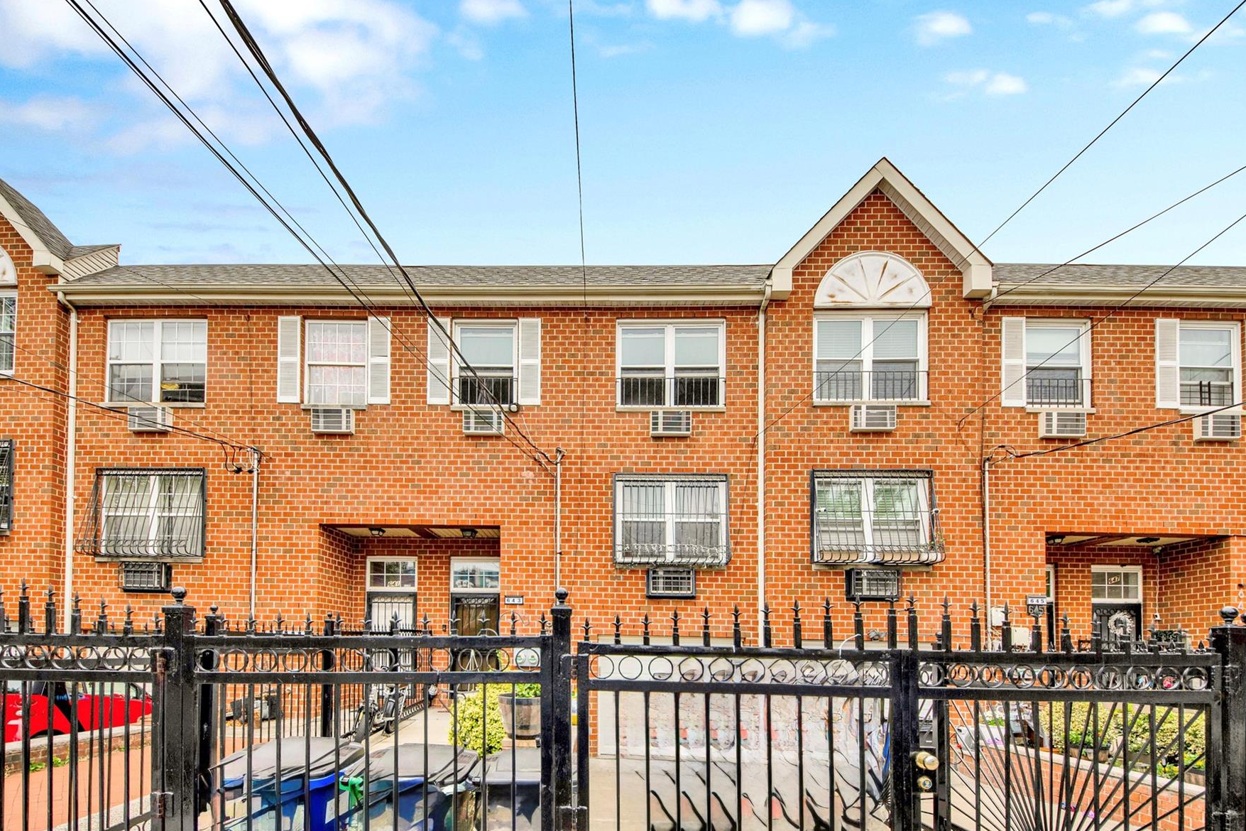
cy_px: 478
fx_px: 485
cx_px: 578
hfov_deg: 104.1
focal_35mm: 14
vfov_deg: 80.7
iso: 100
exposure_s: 1/200
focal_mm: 8
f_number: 8
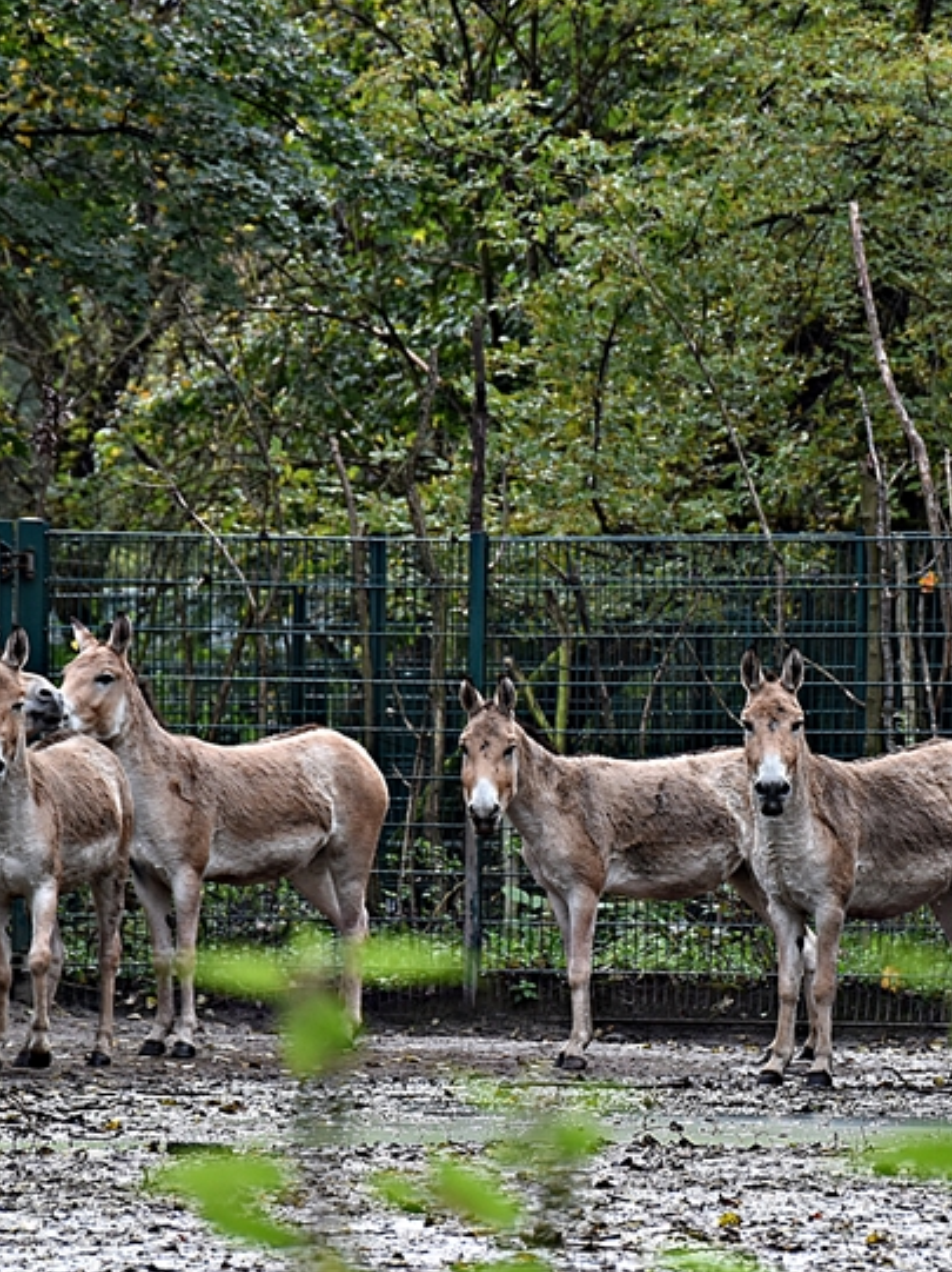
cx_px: 693
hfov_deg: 5.2
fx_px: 10533
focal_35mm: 287
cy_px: 728
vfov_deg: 6.9
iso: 400
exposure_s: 1/250
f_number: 5.6
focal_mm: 105
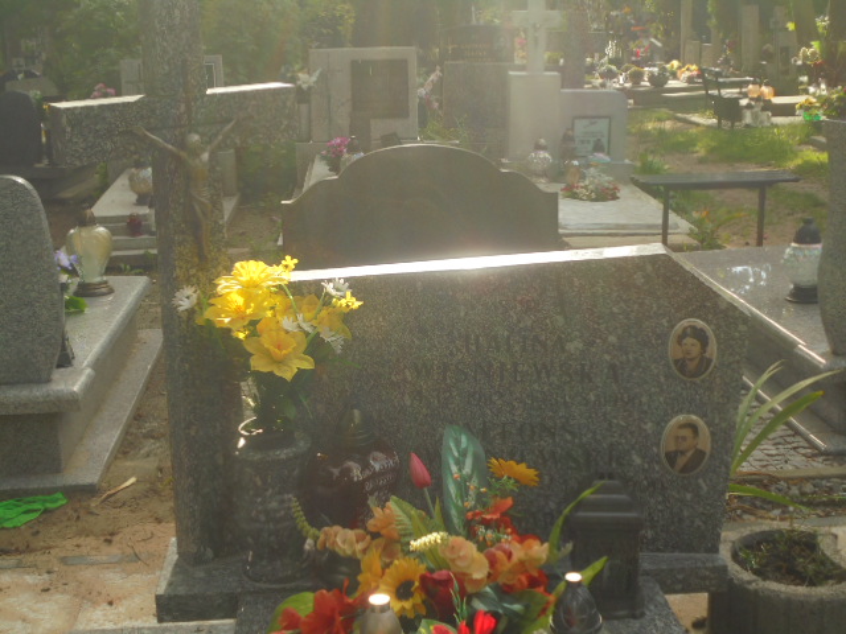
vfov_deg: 29.7
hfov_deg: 38.9
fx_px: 1198
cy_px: 317
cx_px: 423
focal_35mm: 49
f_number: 4.8
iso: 100
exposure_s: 1/250
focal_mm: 8.9
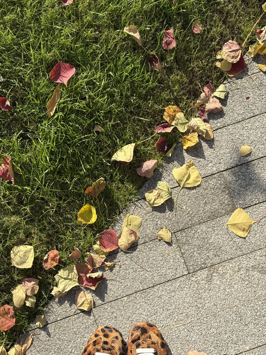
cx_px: 133
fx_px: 533
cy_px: 178
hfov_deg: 28.0
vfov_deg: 36.8
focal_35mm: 52
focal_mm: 5.96
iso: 32
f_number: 1.6
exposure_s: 1/1263
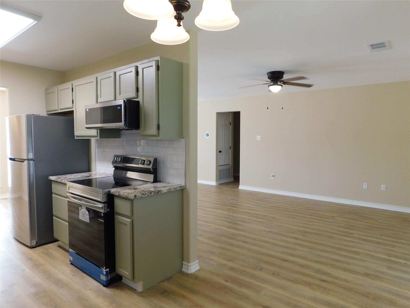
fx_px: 272
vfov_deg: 58.9
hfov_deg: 73.9
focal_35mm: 23
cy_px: 154
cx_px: 205
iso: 180
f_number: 3
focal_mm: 4
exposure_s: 1/30
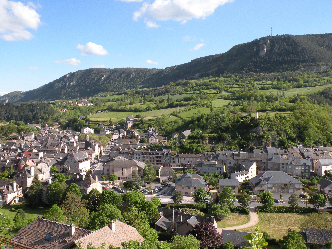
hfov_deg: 55.4
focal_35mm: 33
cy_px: 124
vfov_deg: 42.9
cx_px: 166
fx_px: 317
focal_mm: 5.8
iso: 64
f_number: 5.6
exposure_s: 1/204
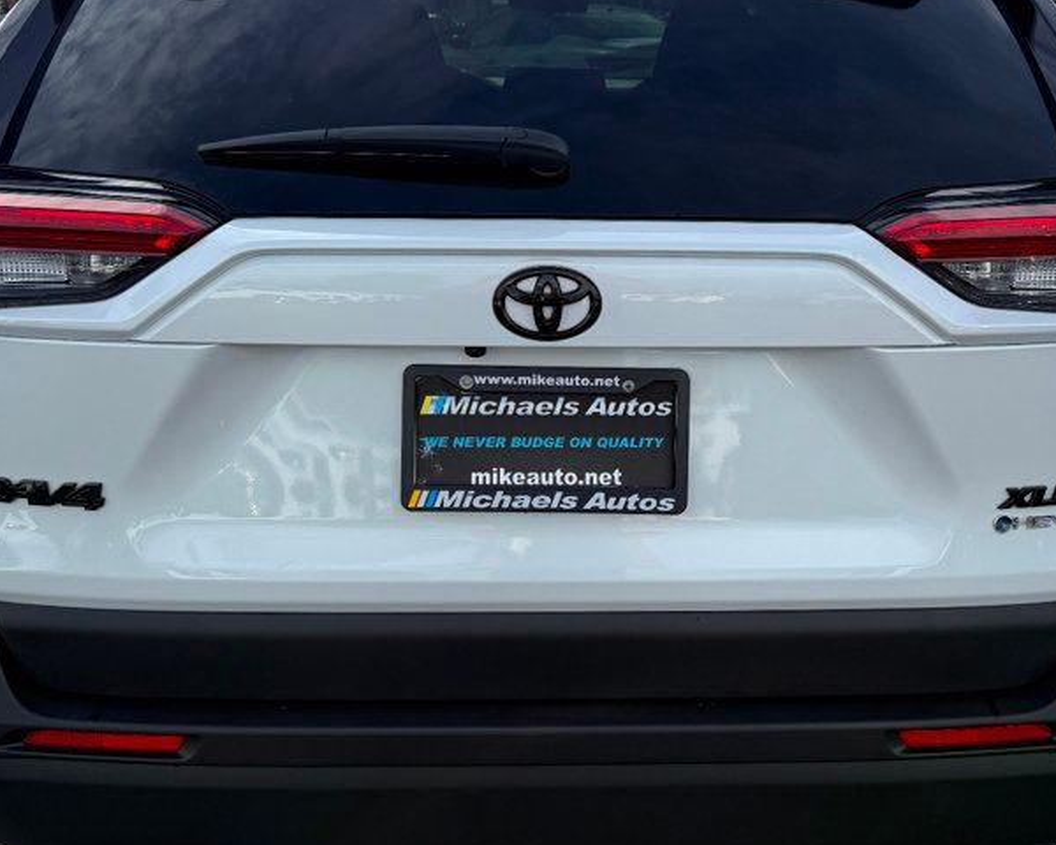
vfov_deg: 37.3
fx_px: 1250
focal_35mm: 40
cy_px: 389
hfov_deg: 45.7
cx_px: 584
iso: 100
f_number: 1.78
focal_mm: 6.76
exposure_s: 1/4673
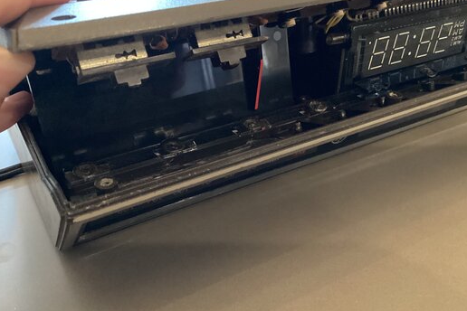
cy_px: 165
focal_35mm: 37
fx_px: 480
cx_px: 246
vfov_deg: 35.9
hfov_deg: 51.9
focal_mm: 3.3
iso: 800
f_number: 2.4
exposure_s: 1/15
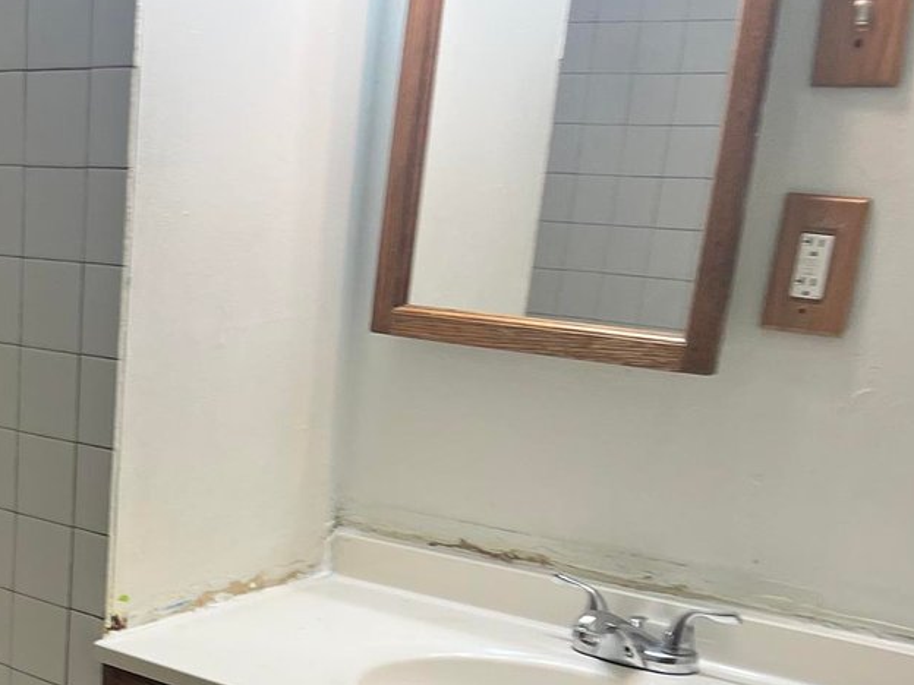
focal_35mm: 63
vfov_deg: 22.3
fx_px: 1663
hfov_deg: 27.3
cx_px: -165
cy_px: 699
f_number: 1.6
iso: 64
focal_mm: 5.1
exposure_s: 1/60
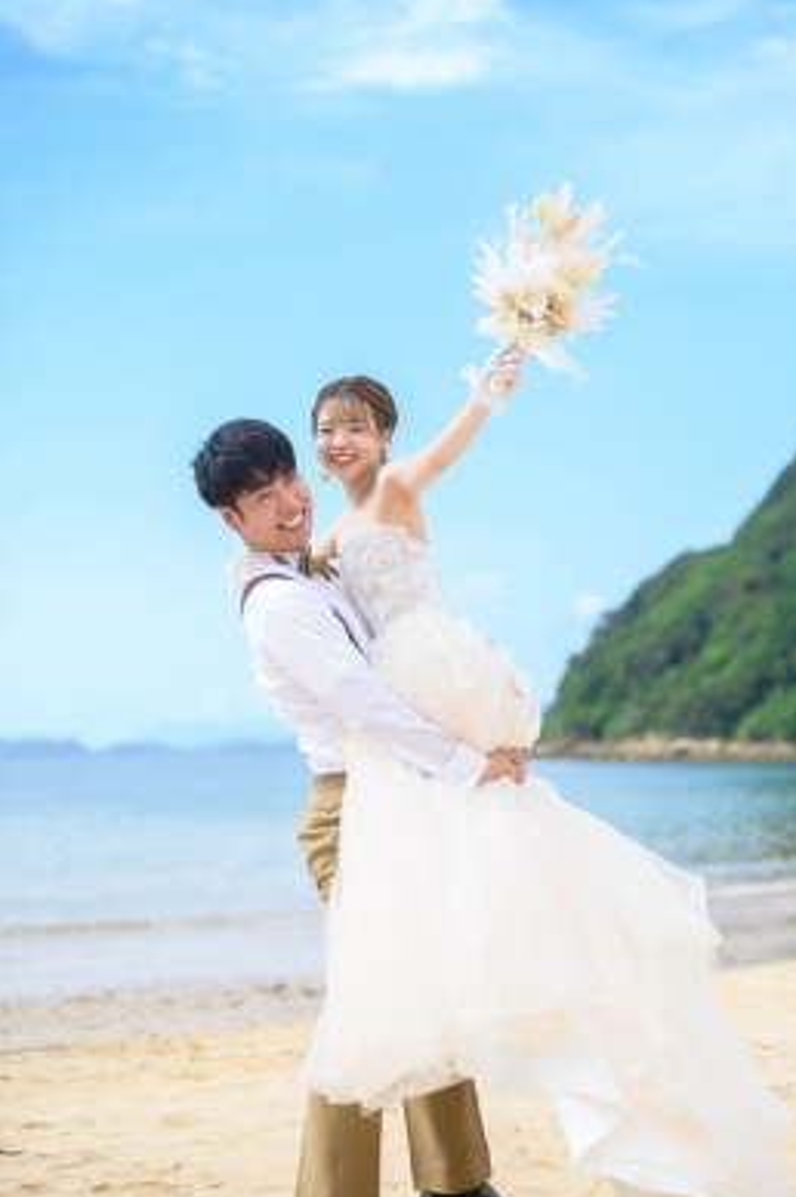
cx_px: 441
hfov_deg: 21.9
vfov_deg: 32.4
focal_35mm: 62
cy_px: 615
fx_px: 2060
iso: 100
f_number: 2
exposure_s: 1/4000
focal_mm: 50
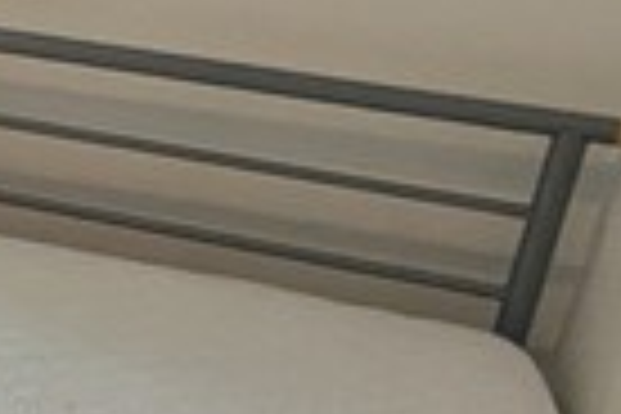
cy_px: 106
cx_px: -1071
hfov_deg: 12.4
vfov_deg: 12.6
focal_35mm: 108
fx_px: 1863
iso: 90
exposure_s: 1/100
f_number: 2.2
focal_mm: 1.83
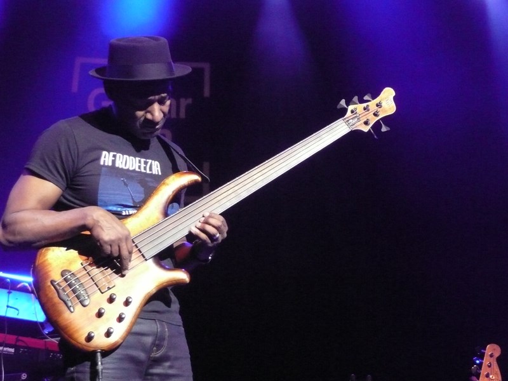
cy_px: 190
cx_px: 254
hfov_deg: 22.0
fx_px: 1306
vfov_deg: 16.6
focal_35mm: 89
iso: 800
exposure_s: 1/30
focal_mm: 14.7
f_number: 4.7
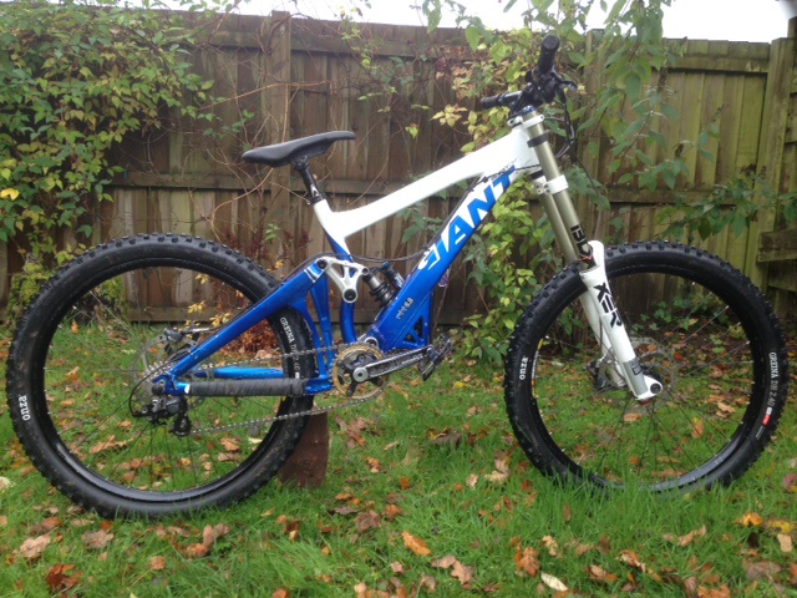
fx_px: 760
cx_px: 398
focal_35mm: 33
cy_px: 299
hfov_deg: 55.4
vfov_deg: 42.9
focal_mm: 4.12
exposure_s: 1/120
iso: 64
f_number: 2.4
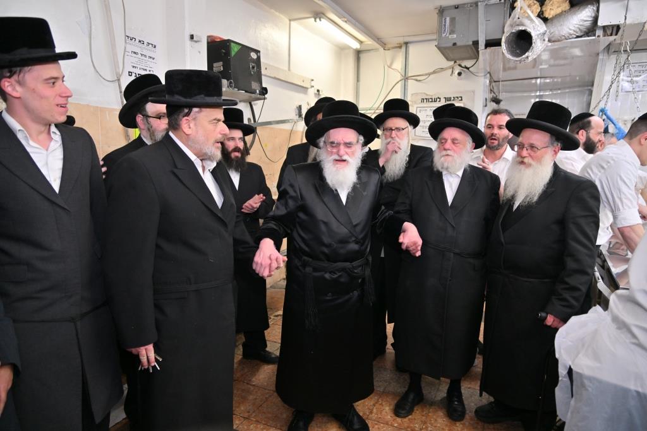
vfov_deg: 53.1
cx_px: 324
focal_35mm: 24
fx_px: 431
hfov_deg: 73.7
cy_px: 216
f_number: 4
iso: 800
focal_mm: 24
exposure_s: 1/160
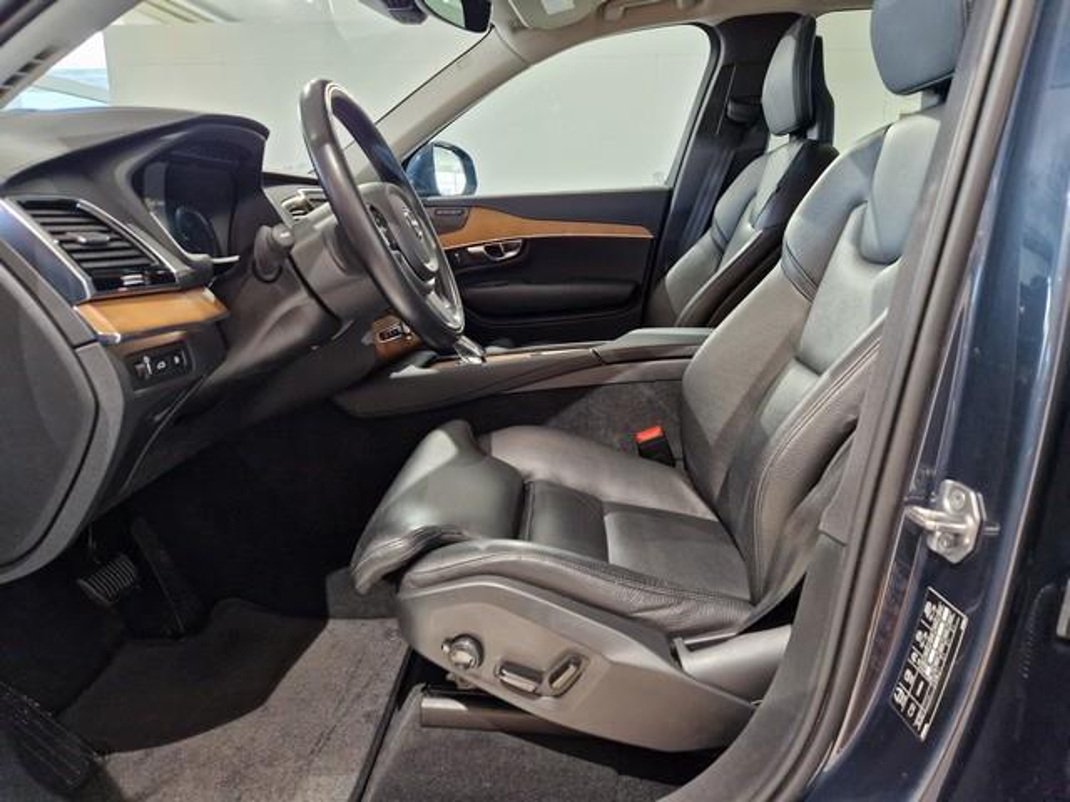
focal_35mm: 23
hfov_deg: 73.9
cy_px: 401
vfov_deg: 58.9
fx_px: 711
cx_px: 535
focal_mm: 5.4
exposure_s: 1/100
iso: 640
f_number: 1.8
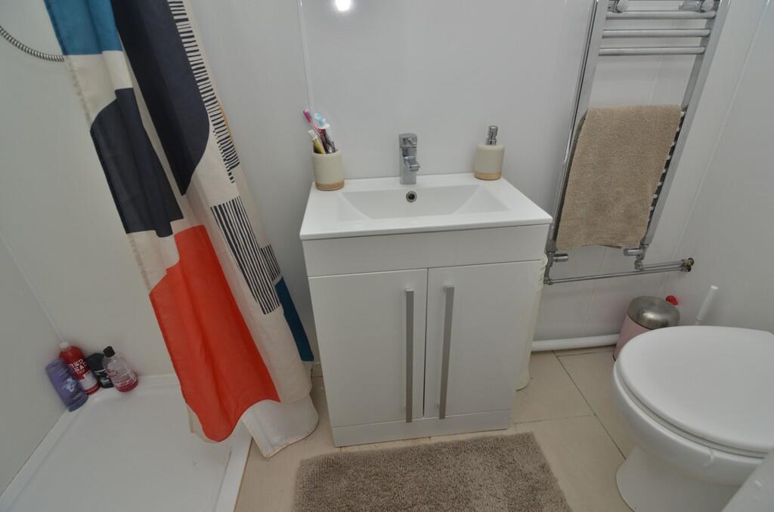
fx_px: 354
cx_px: 387
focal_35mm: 16
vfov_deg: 71.8
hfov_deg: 95.1
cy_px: 256
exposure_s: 1/60
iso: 400
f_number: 5.6
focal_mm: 11
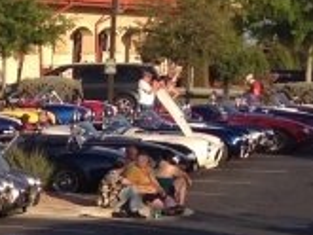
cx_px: -584
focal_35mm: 205
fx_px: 1855
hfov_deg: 8.3
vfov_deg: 7.2
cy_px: 233
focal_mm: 4.13
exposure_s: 1/935
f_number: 2.4
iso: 50
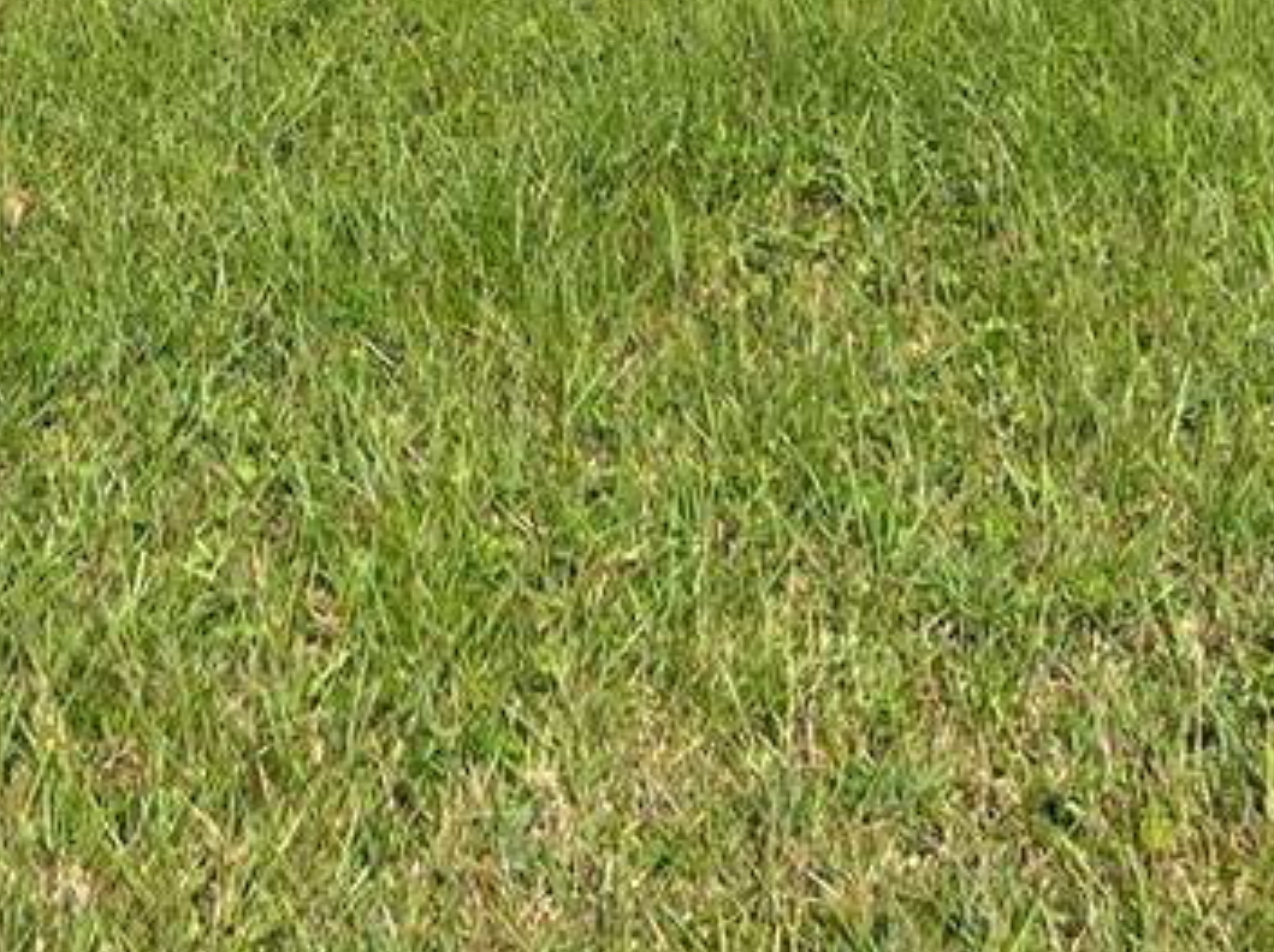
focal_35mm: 118
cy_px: -1010
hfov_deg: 16.4
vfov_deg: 11.2
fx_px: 4338
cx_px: 18
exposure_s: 1/4630
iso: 50
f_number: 1.5
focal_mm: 5.7
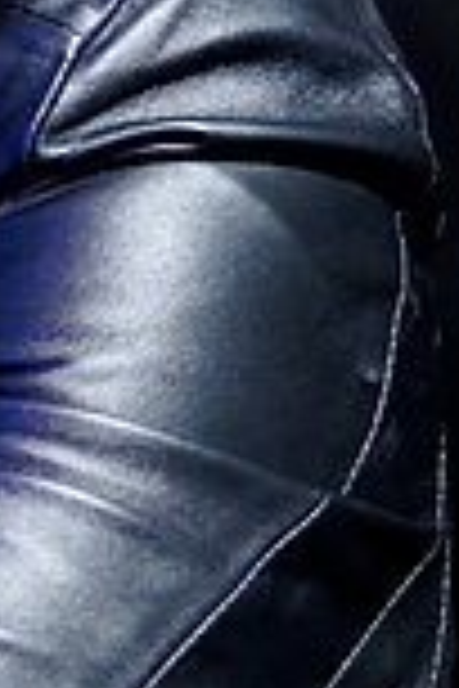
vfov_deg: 2.3
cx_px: -788
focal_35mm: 884
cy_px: 324
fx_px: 16905
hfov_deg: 1.5
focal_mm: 100
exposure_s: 1/250
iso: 500
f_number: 2.8
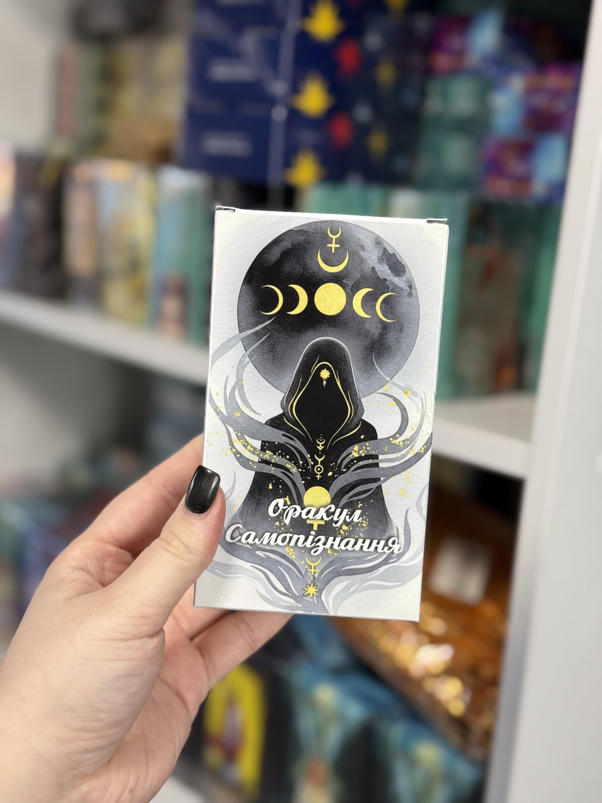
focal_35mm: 48
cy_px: 402
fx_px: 1113
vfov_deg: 39.7
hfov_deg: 30.3
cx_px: 301
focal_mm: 6.76
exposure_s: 1/118
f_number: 1.78
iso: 64
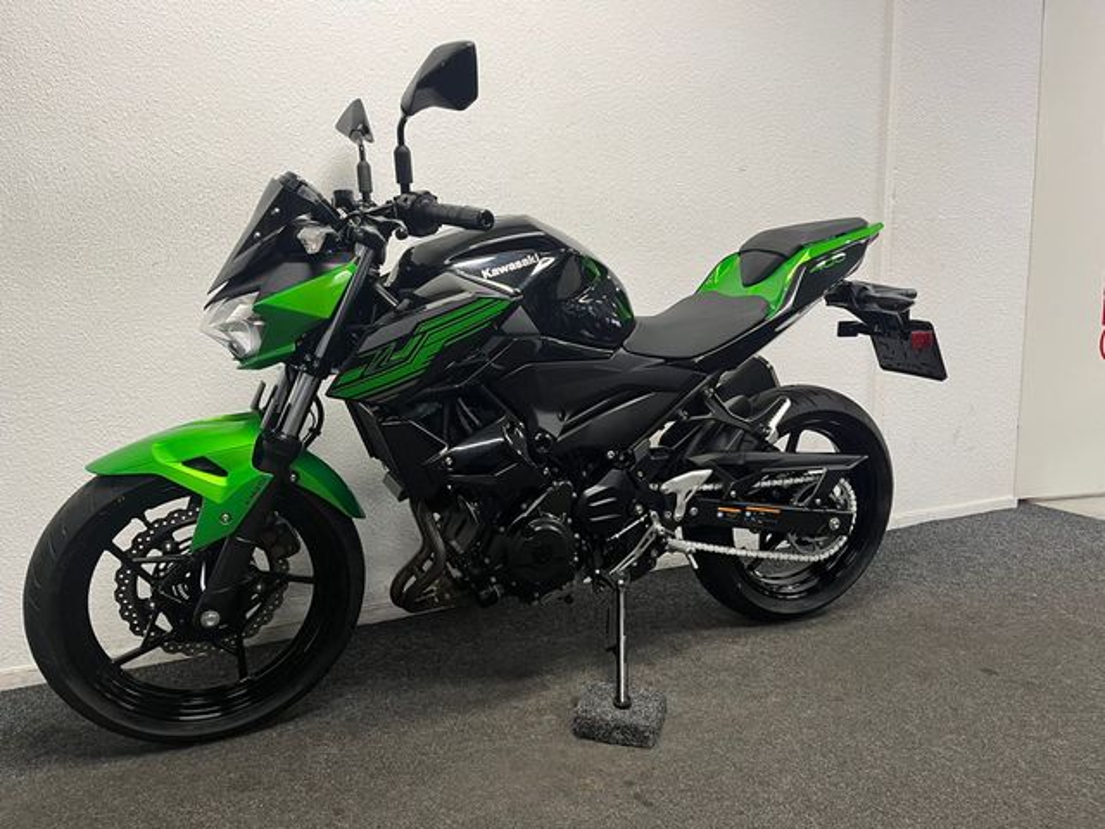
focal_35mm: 26
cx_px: 552
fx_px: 830
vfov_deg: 53.1
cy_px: 414
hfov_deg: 67.3
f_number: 1.6
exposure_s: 1/50
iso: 100
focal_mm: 5.1
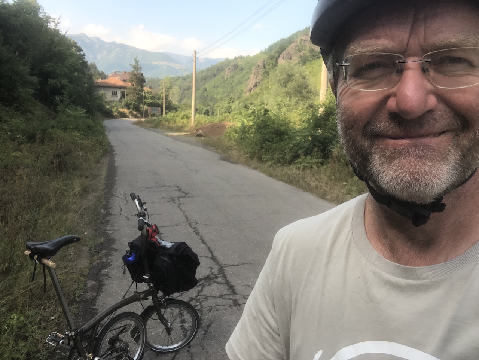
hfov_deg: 56.8
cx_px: 240
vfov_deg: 44.2
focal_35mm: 32
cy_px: 180
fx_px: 443
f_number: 2.2
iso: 20
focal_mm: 2.87
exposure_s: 1/433
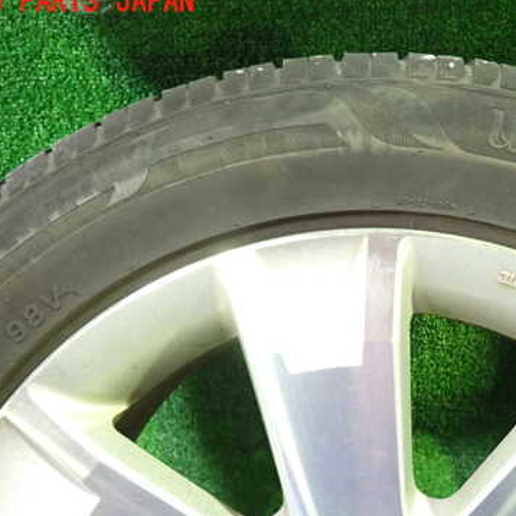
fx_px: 624
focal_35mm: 37
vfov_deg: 44.7
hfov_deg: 43.9
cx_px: 365
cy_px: 308
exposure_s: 1/25
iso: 800
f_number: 2
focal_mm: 4.5
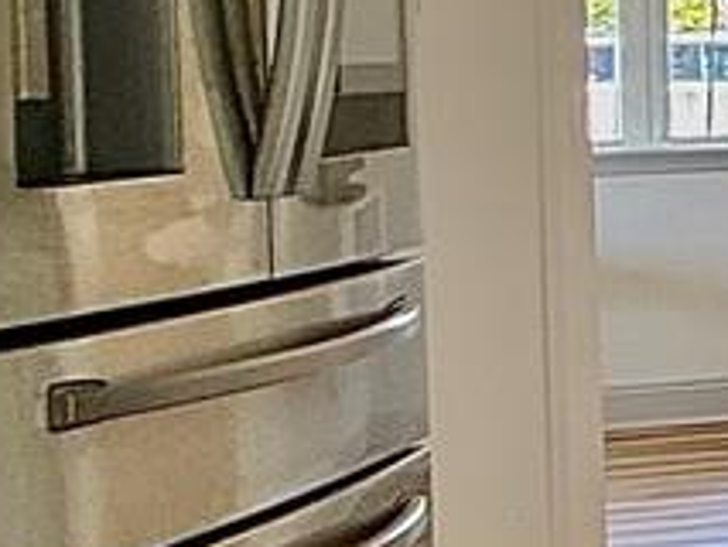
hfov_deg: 10.4
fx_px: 2209
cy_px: 10
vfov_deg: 13.9
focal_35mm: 105
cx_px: 2362
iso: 160
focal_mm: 2.22
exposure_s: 1/120
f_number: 2.2
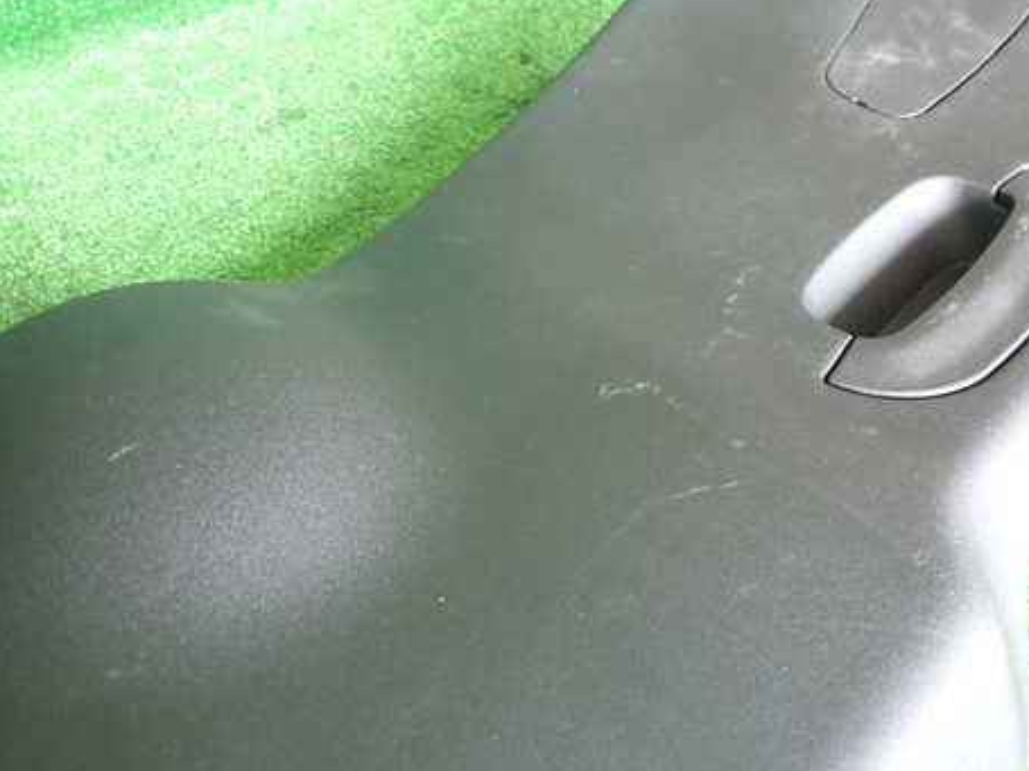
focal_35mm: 33
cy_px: 416
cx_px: 674
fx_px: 981
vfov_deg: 42.9
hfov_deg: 54.4
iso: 200
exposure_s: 1/40
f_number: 2
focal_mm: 4.5
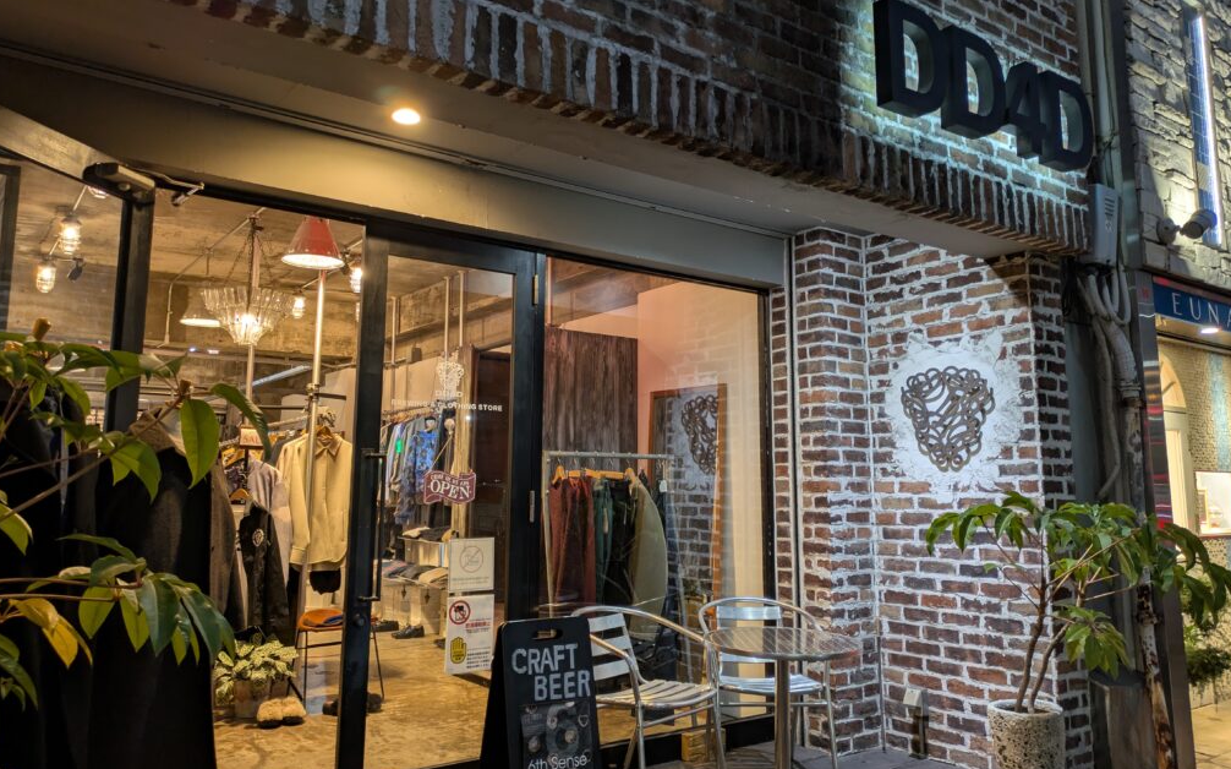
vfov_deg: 45.9
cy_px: 352
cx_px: 616
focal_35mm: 27
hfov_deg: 68.4
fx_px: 906
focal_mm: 5.43
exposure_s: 1/40
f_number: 1.89
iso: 123
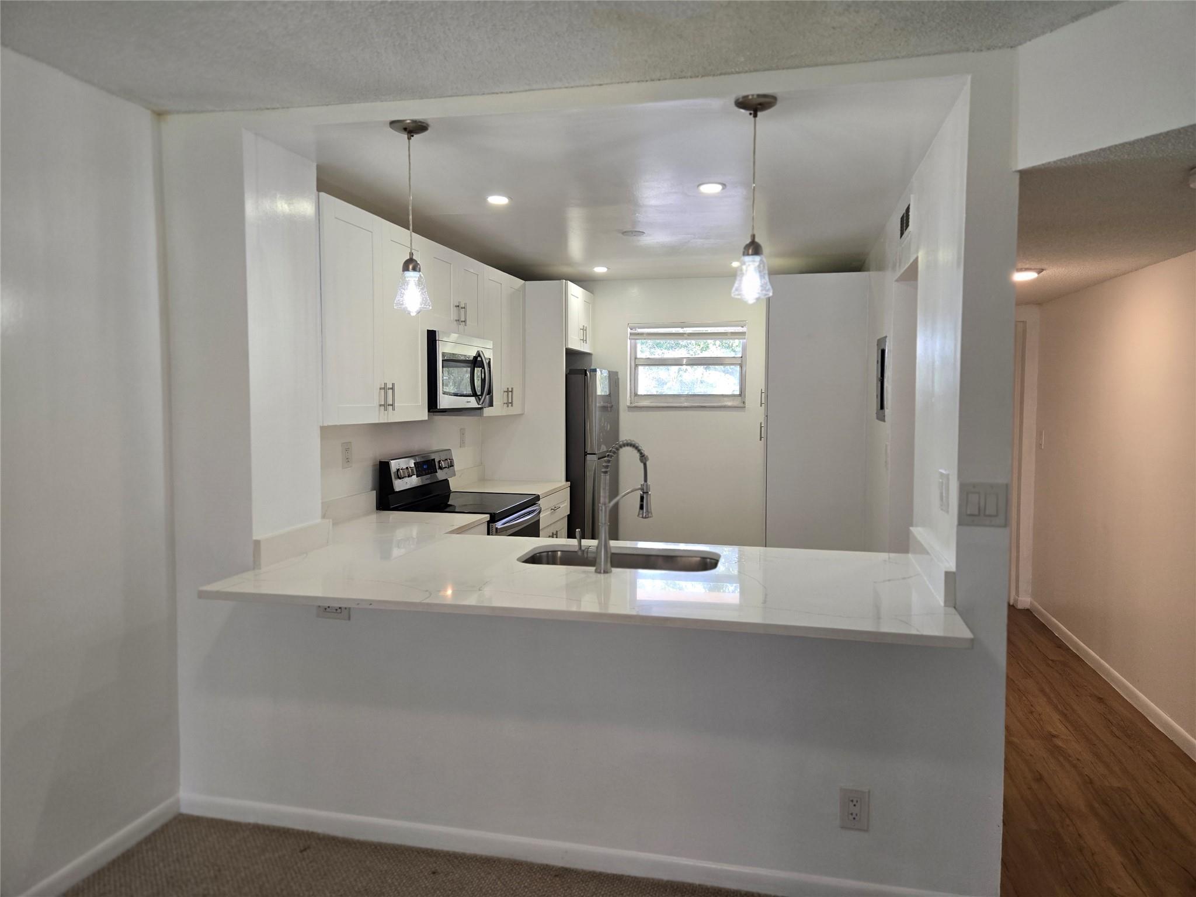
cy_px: 448
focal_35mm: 23
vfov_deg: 58.9
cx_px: 598
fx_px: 795
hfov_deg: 73.9
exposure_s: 1/120
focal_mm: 5.4
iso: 125
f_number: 1.8
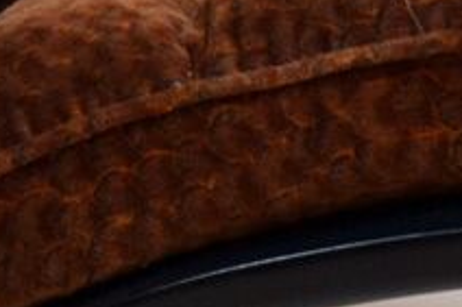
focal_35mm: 385
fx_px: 4937
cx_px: 233
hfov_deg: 5.4
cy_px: 404
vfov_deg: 3.6
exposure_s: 1/100
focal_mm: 34
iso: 400
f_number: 5
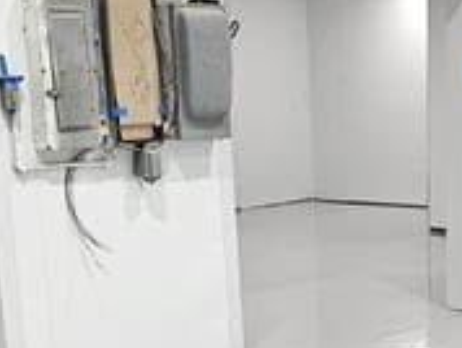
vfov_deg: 14.2
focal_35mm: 99
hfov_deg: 19.6
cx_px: 369
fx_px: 1323
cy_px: 486
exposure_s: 1/120
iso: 64
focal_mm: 6.3
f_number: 1.7
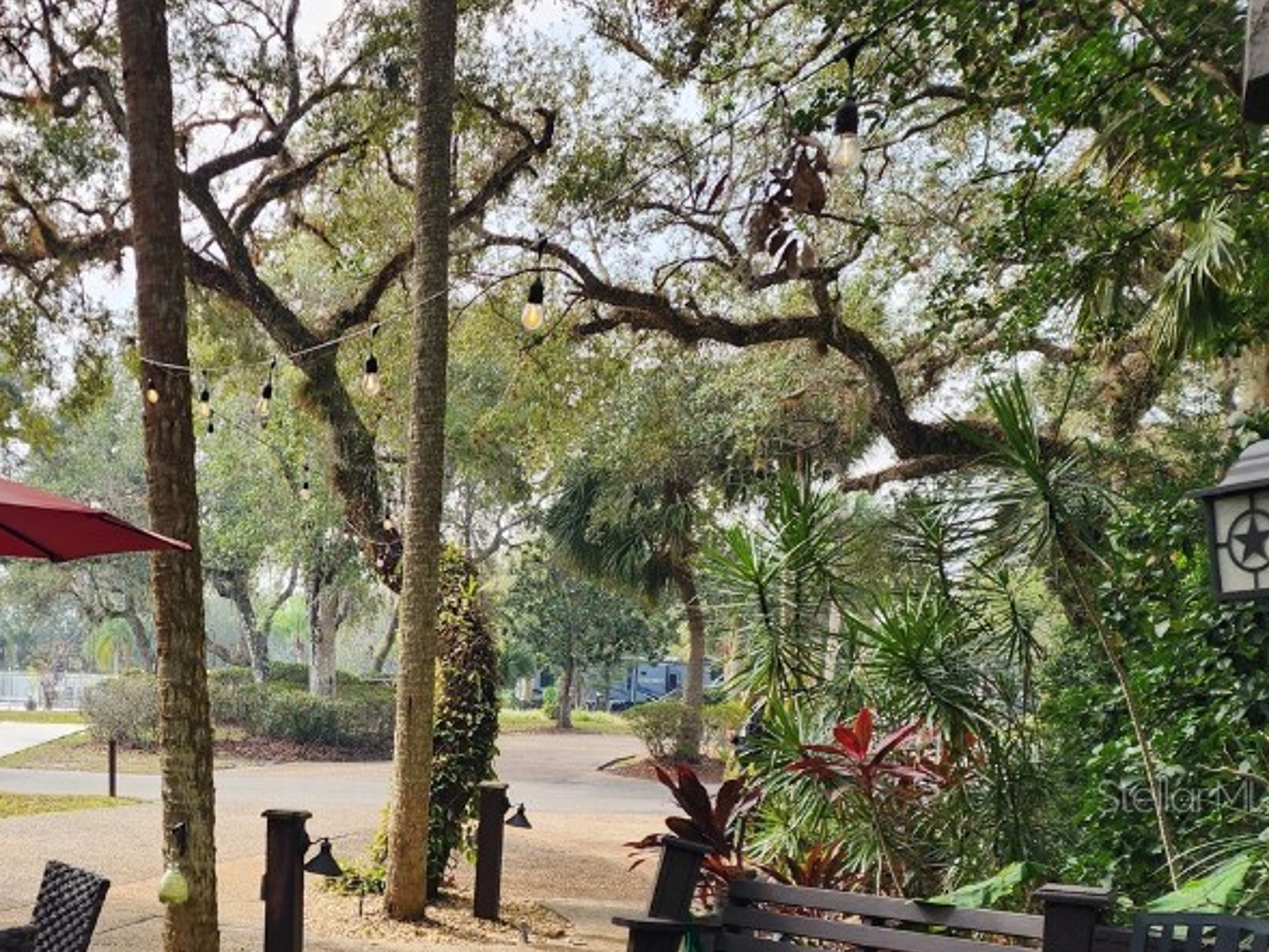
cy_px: 795
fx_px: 1467
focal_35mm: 40
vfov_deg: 34.6
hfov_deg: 43.8
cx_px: 196
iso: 12
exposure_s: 1/264
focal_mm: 6.4
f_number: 1.8
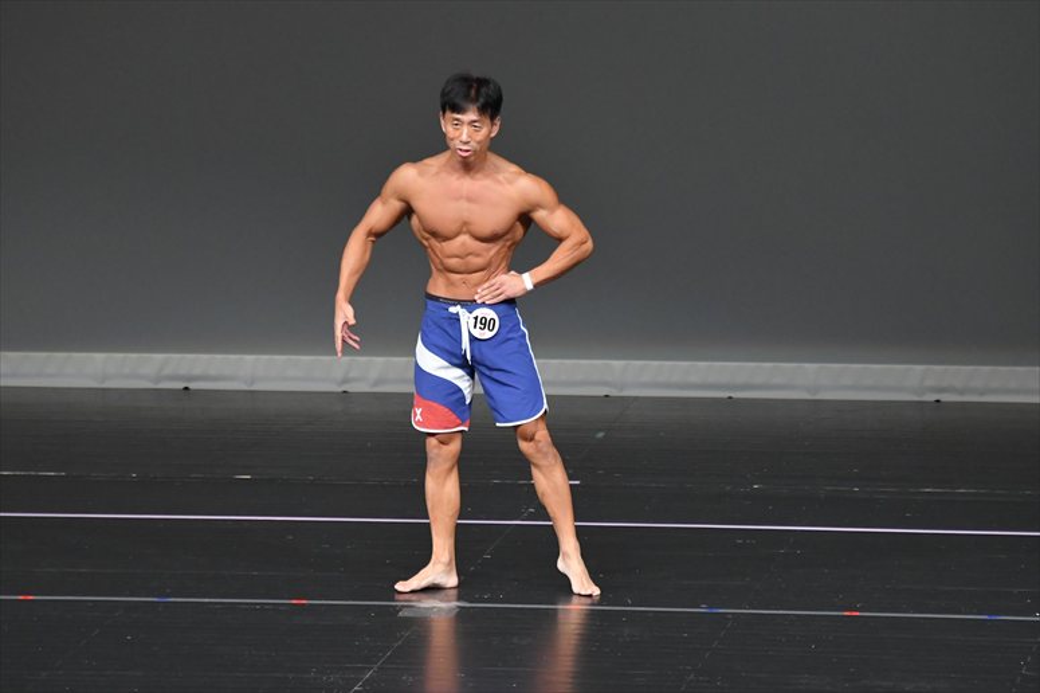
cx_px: 520
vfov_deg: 4.4
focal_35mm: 315
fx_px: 9096
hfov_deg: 6.5
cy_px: 346
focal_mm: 210
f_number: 5.6
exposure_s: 1/400
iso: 4000
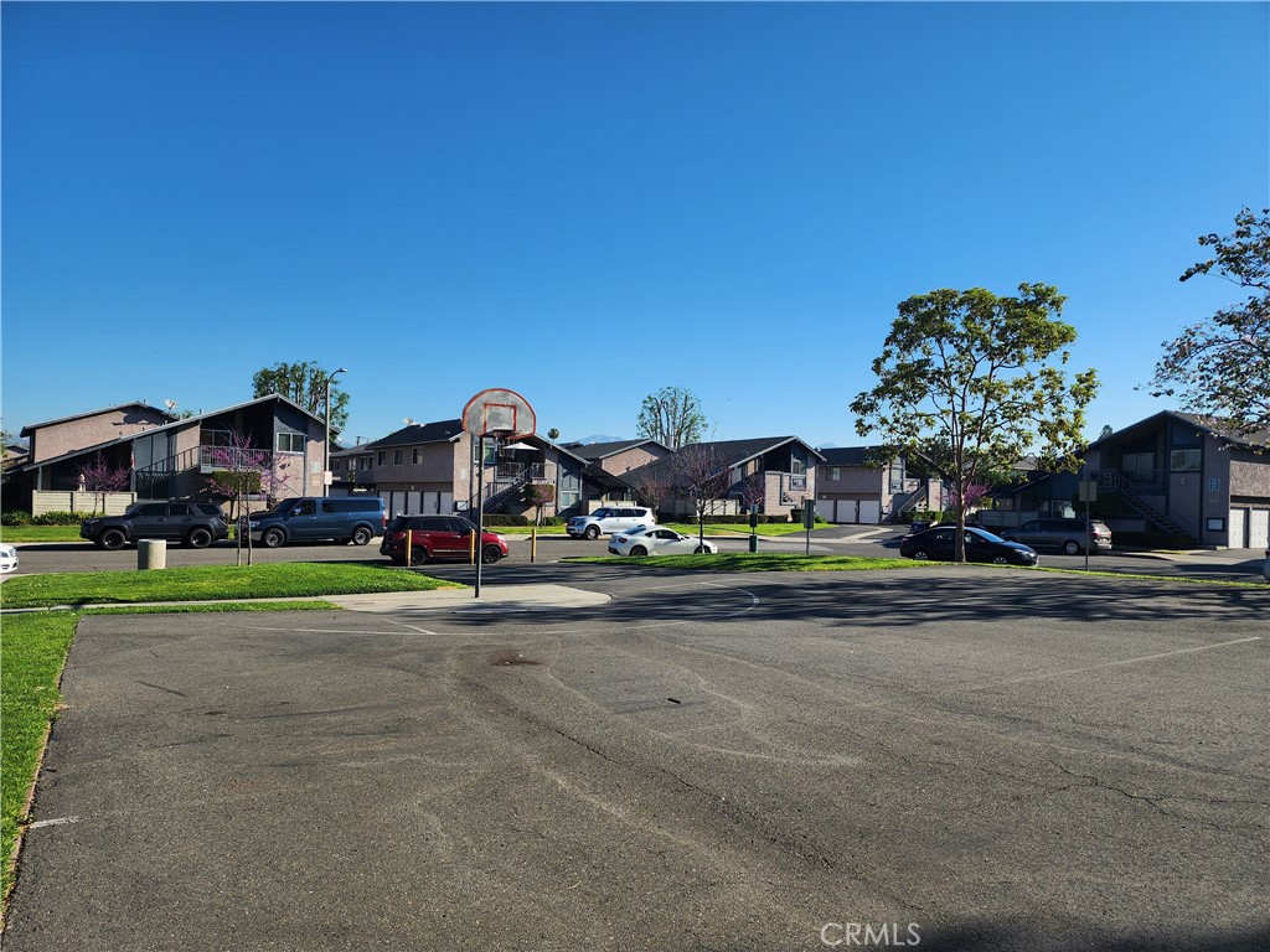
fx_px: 844
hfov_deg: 73.9
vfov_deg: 58.9
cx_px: 635
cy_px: 476
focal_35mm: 23
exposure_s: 1/838
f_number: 1.8
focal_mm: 6.4
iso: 12
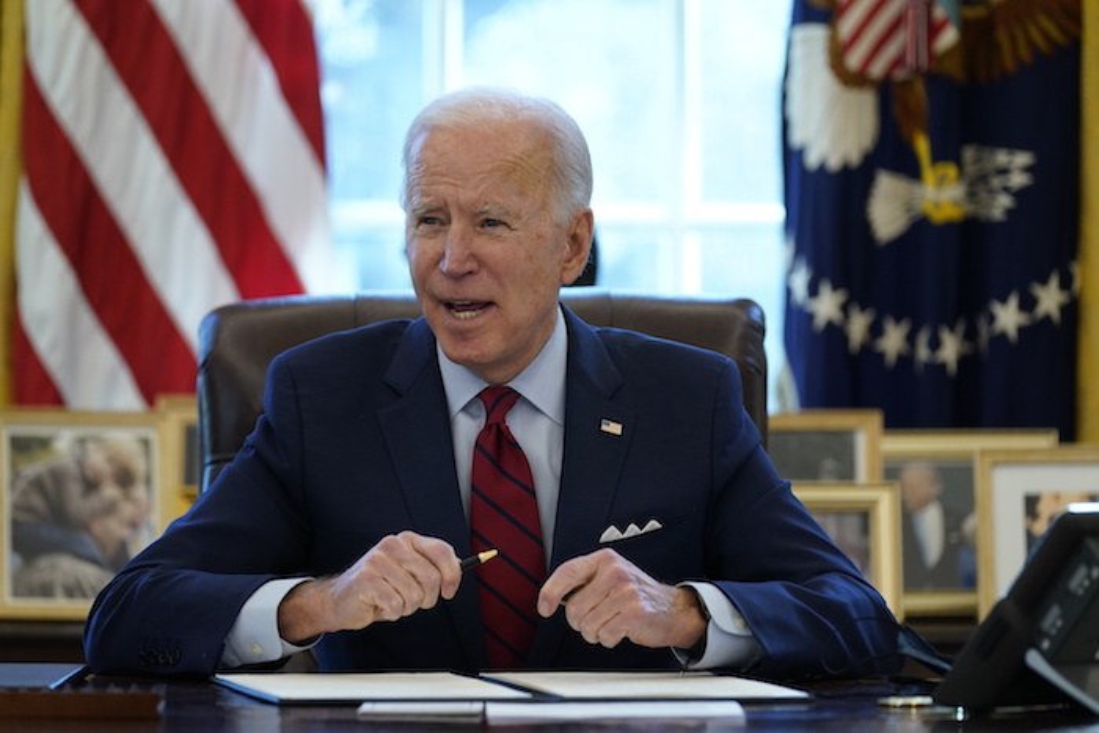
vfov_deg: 6.7
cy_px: 366
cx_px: 550
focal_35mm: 206
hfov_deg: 10.0
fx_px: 6290
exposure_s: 1/500
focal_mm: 206
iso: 2000
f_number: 4
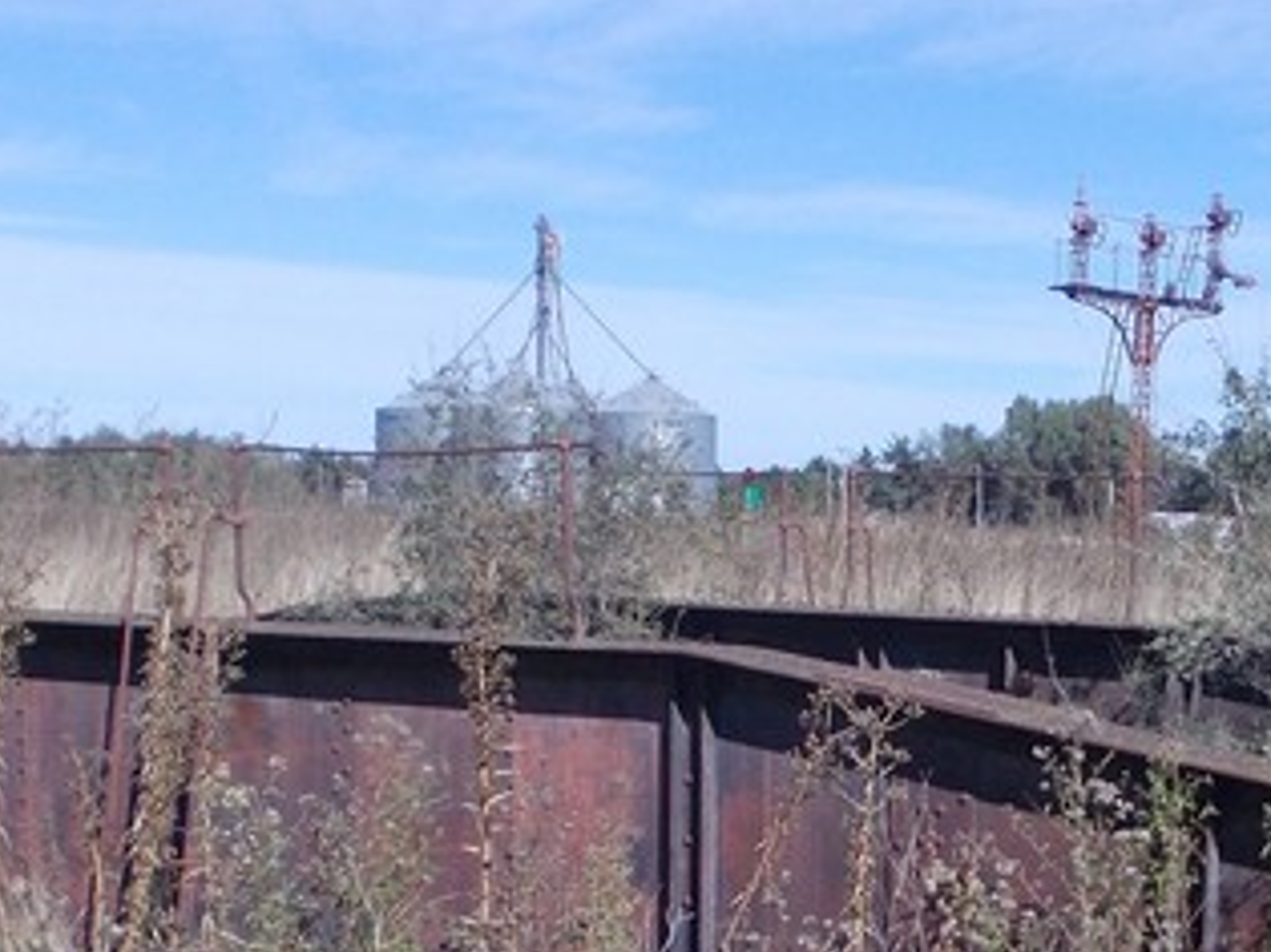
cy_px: 811
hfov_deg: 28.3
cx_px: 904
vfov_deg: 21.2
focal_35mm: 68
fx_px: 2496
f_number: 5.4
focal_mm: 4
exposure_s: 1/320
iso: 80
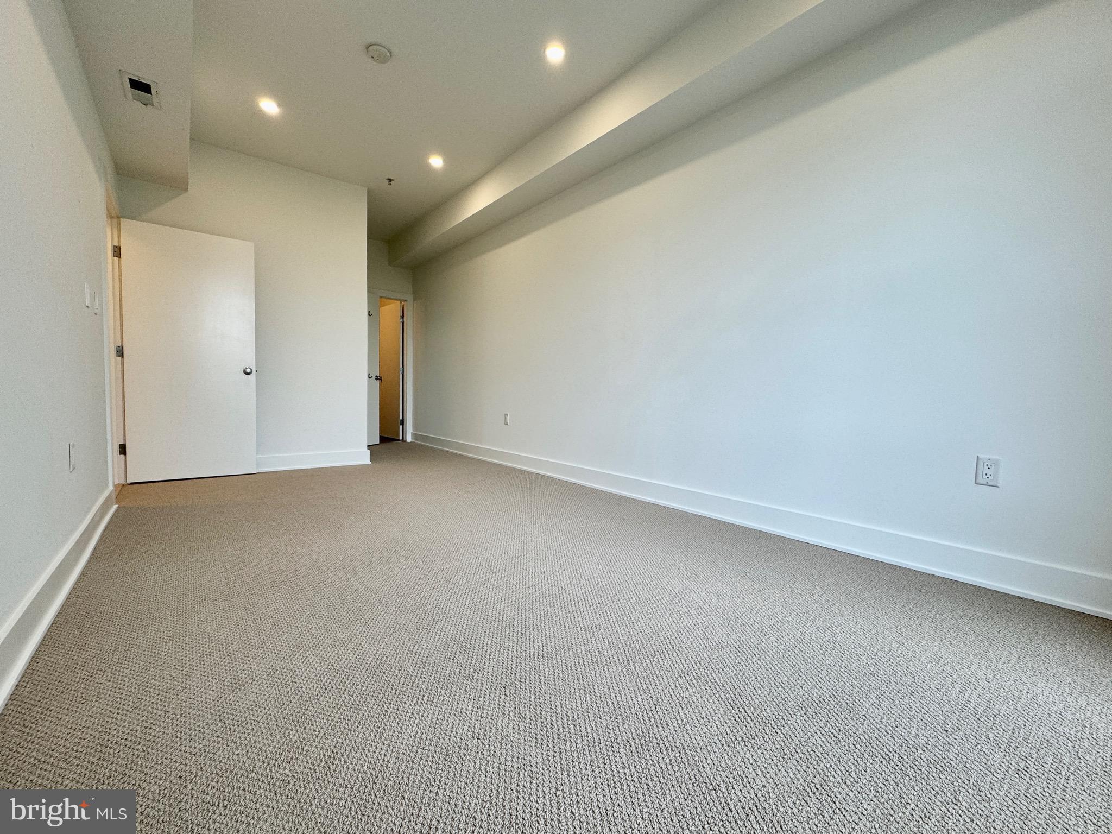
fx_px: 450
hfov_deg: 102.1
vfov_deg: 85.7
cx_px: 556
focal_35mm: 14
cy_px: 417
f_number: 2.2
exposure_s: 1/120
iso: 64
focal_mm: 2.22
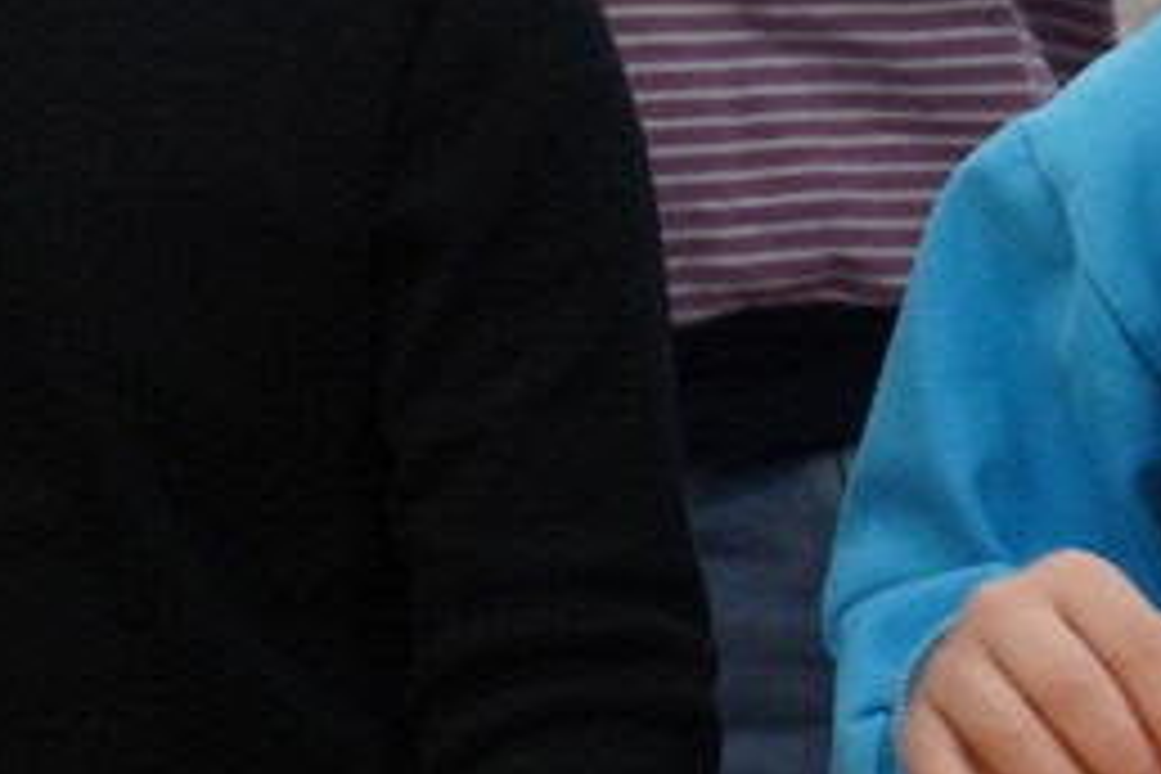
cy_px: -470
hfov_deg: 7.5
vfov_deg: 5.0
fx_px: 8771
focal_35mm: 272
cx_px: 1674
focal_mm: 54
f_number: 5.6
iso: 2500
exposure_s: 1/125
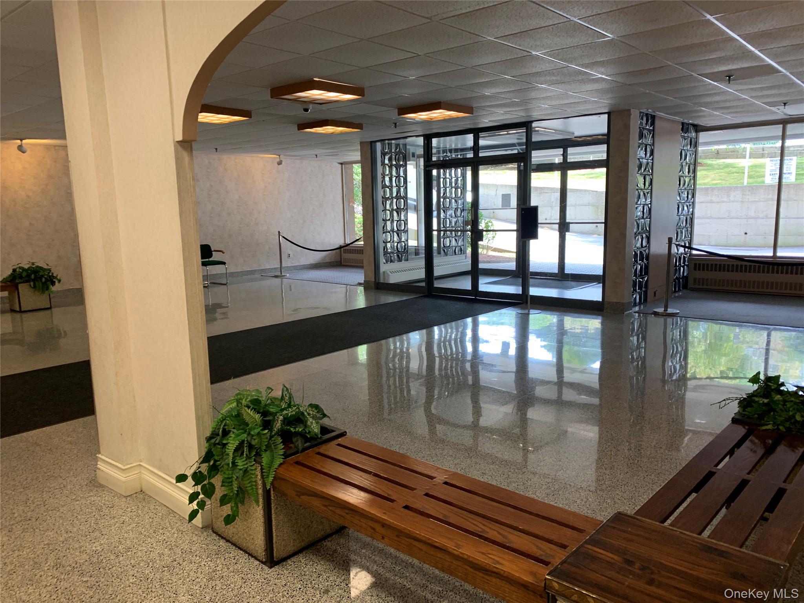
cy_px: 302
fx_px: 604
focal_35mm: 26
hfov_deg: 67.3
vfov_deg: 53.1
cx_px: 402
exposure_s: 1/60
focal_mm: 4.25
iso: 50
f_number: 1.8
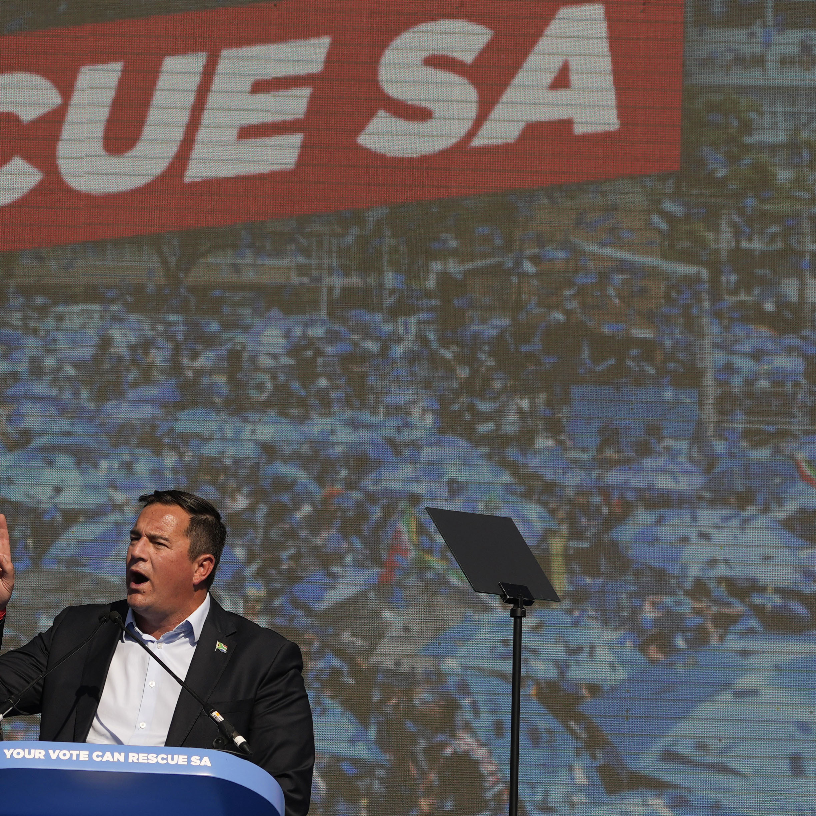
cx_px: 157
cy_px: 429
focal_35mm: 292
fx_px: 7788
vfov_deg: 6.0
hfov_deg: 6.0
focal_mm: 100
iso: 200
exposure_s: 1/2000
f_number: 5.6
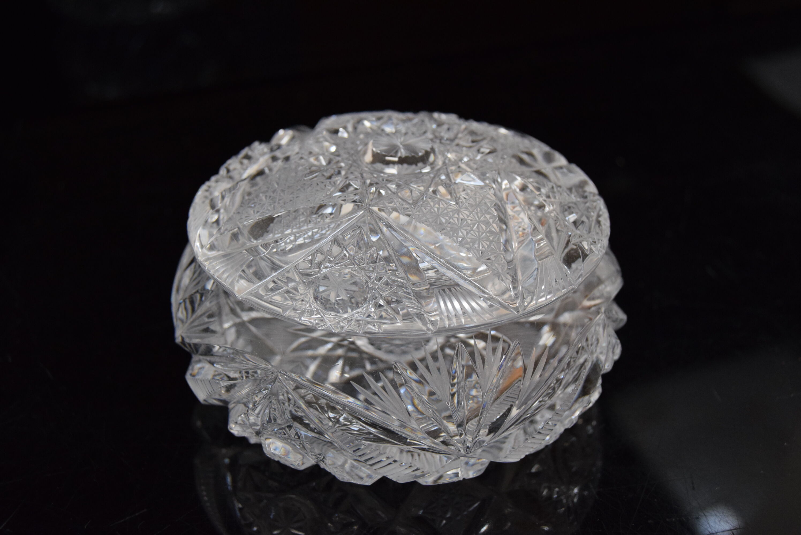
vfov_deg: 29.0
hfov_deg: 42.3
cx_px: 400
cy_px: 268
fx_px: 1035
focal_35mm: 46
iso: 1600
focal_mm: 31
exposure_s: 1/125
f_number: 5.6
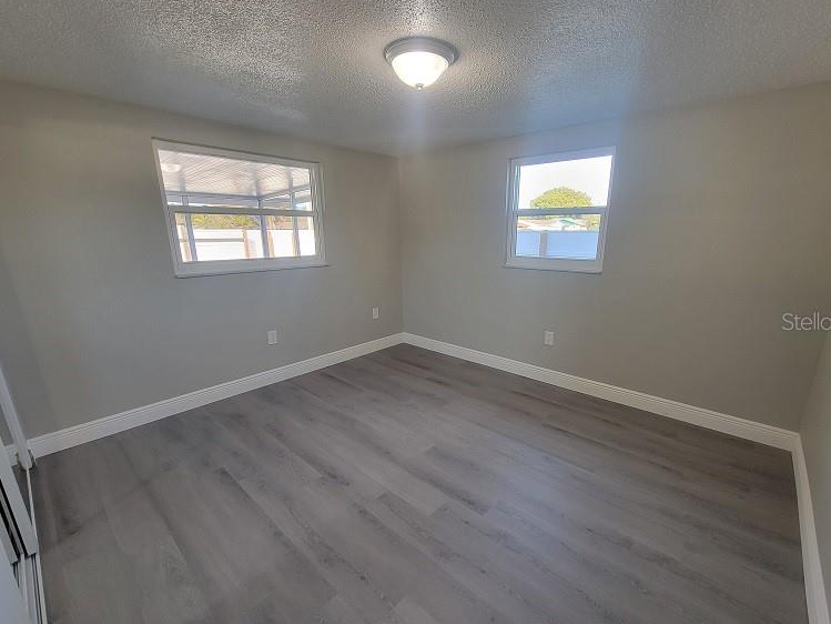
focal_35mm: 14
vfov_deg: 85.7
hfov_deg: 101.9
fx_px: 336
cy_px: 321
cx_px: 439
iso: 125
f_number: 2.2
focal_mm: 2.2
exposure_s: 1/60
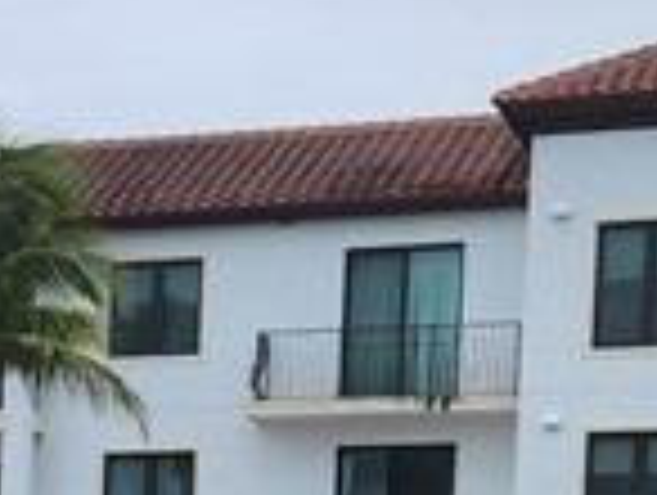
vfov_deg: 8.8
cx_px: -378
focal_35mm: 161
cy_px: 972
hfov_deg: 11.6
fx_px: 3061
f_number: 1.8
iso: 20
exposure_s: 1/777
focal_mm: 5.4
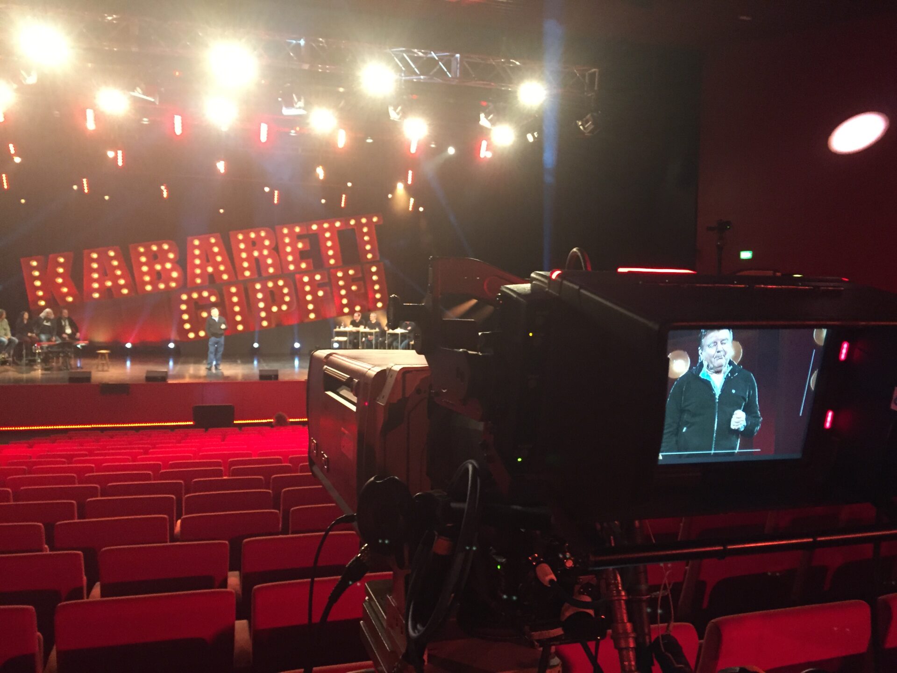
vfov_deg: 48.2
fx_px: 751
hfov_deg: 61.7
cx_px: 448
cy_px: 336
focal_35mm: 29
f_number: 2.2
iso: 250
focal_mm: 4.15
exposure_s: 1/17
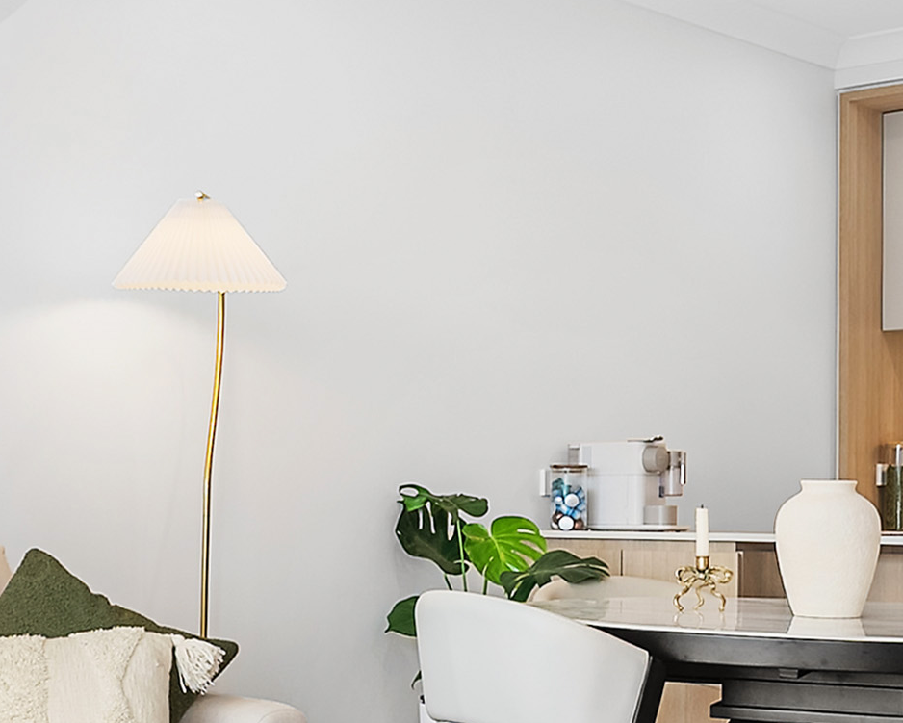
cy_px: 504
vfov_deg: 22.4
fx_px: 1818
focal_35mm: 68
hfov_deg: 25.9
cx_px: -72
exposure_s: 1/100
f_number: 8
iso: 200
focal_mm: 16
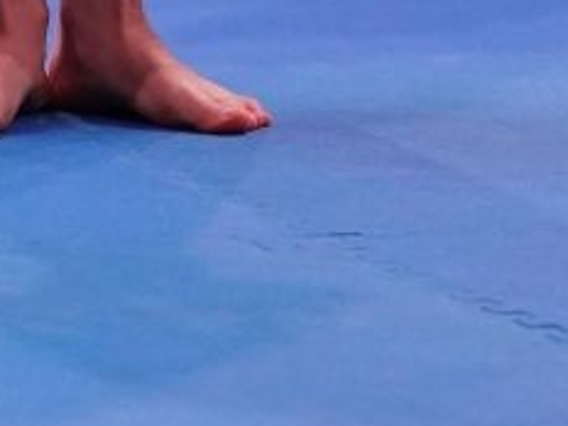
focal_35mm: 678
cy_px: -889
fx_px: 11125
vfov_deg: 2.2
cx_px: -399
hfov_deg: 2.9
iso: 3200
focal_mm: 91
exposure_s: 1/1000
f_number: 2.8
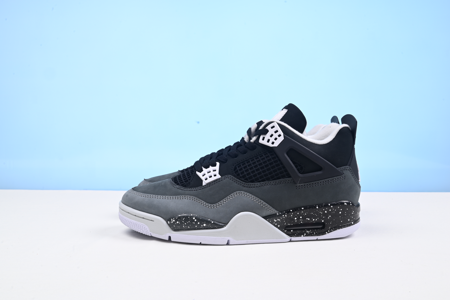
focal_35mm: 40
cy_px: 150
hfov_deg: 48.4
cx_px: 225
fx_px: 500
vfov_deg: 33.4
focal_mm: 40
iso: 100
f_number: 16
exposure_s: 1/2
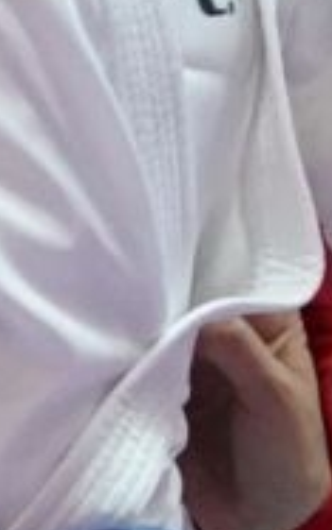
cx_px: 533
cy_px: 255
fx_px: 23594
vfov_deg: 1.3
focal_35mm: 1631
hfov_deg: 0.8
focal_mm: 111
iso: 3200
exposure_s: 1/1000
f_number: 2.8
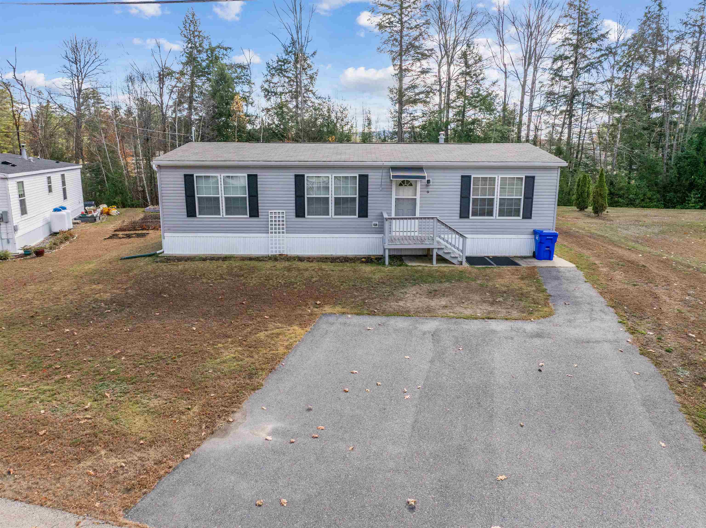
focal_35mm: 24
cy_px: 264
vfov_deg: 56.8
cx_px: 353
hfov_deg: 71.6
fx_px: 489
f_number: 2.8
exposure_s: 1/2500
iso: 400
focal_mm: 12.29
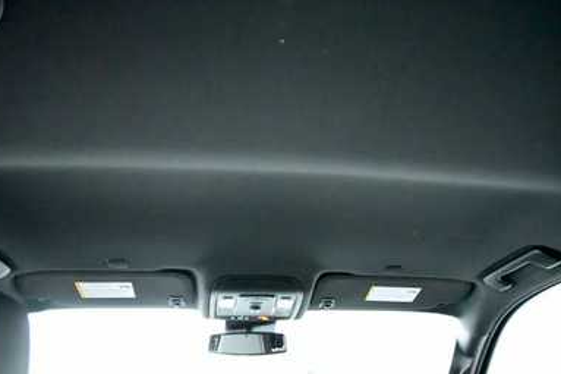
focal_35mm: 23
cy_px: 183
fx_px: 358
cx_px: 272
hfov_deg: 76.1
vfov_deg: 55.1
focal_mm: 15
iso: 12800
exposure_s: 1/60
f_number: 5
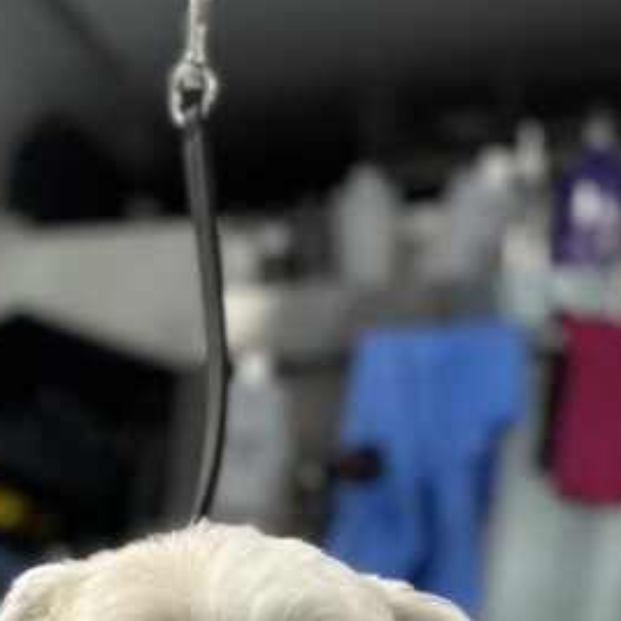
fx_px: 1238
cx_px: 5
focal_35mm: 61
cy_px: 812
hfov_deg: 26.7
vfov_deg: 24.5
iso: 64
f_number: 1.78
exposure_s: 1/195
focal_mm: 6.86
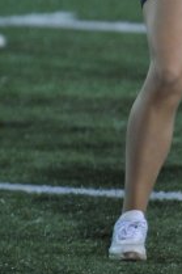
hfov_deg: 1.6
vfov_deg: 2.4
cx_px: 251
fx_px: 6547
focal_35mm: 862
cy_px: -94
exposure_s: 1/320
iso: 1600
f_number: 2.8
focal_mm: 200
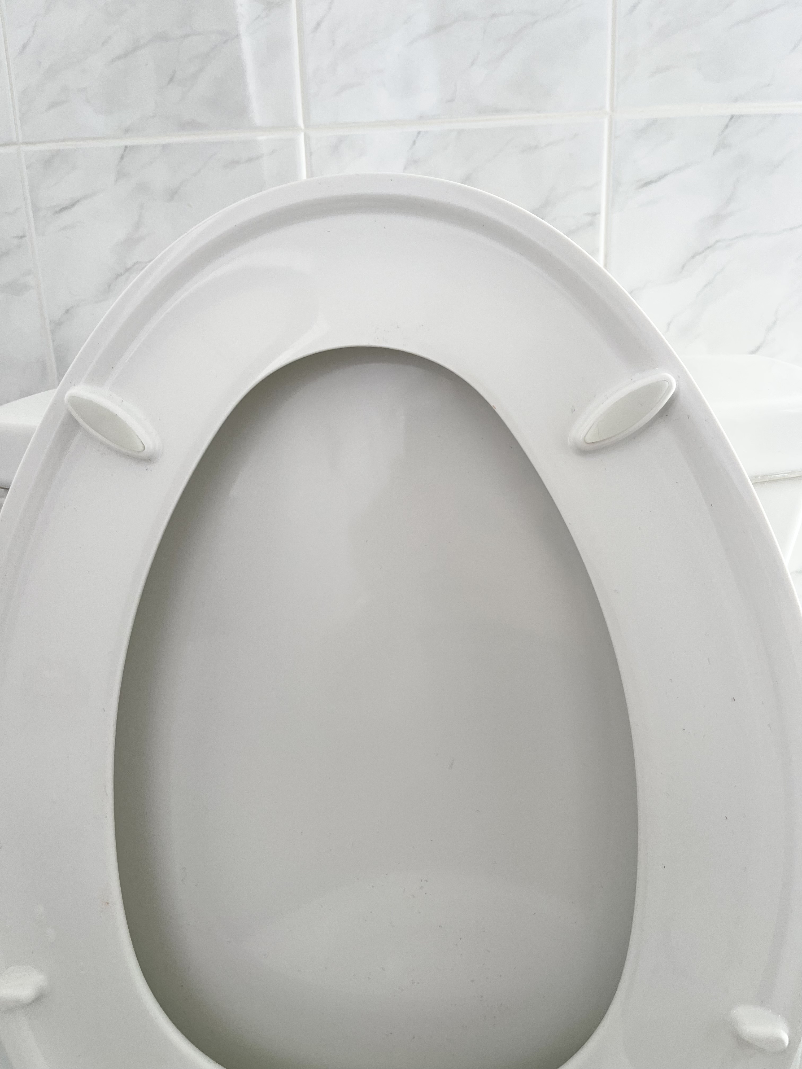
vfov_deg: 67.3
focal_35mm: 26
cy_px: 534
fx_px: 803
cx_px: 401
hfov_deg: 53.1
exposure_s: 1/120
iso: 50
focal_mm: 5.1
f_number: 1.6
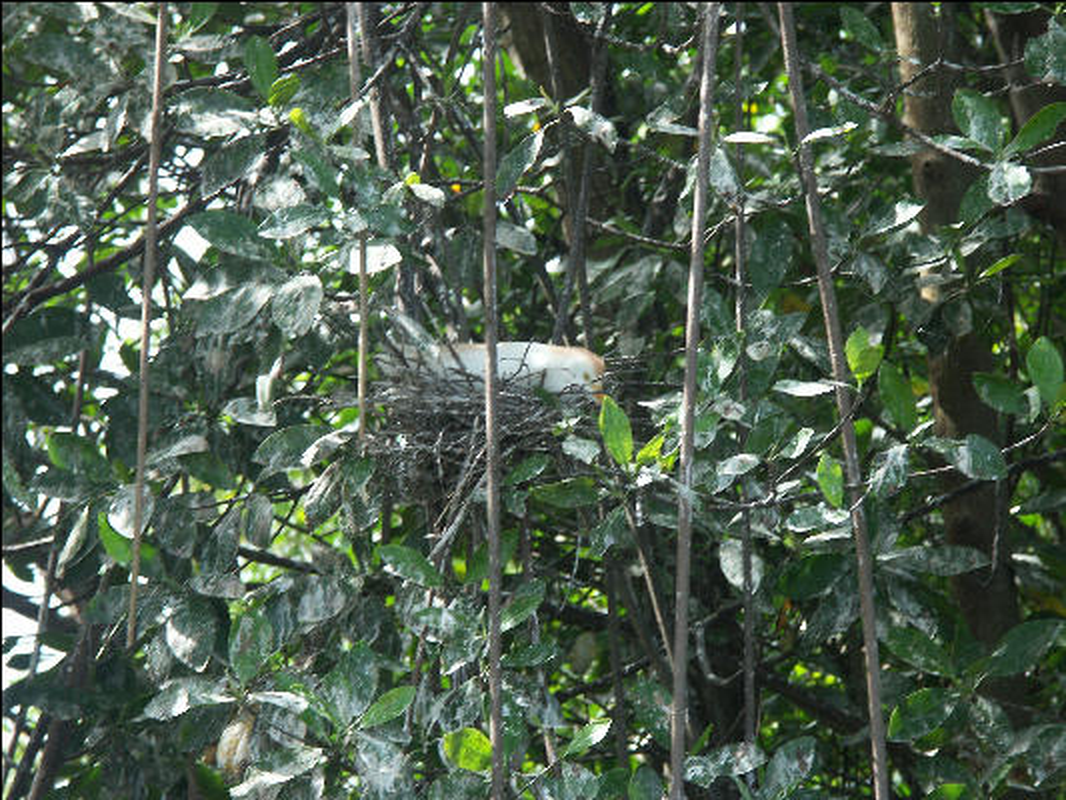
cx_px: 533
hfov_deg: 9.9
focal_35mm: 199
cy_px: 400
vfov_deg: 7.5
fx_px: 6130
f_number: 4
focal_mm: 50.48
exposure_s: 1/250
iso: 100
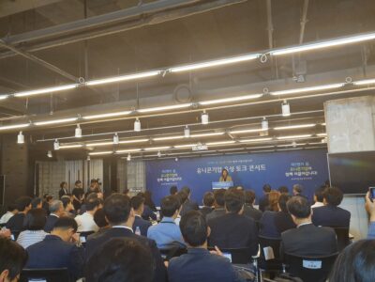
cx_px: 188
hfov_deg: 67.3
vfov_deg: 53.1
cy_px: 141
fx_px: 282
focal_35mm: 26
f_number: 2.4
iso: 320
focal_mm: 4.32
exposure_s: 1/120
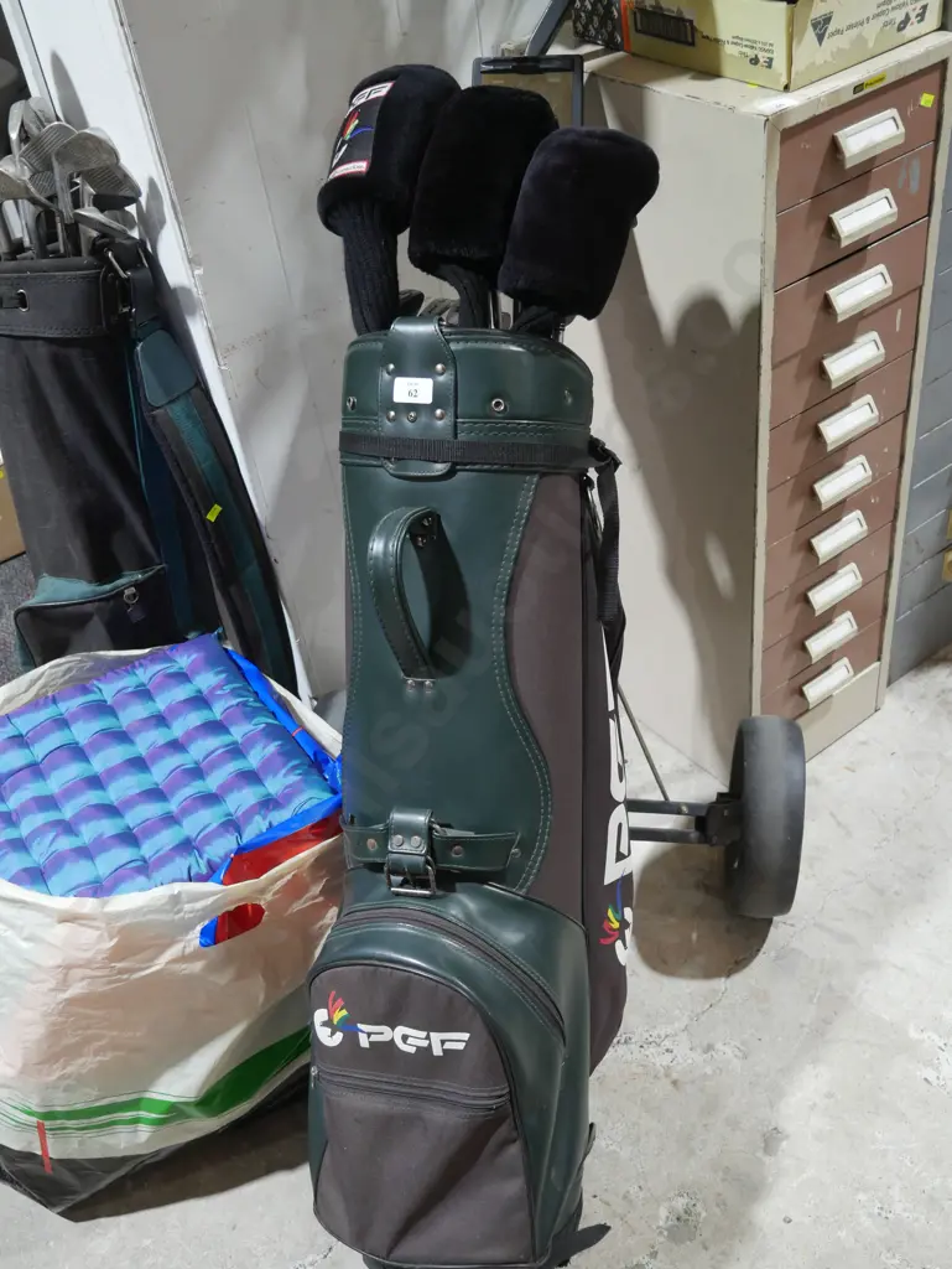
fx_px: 1319
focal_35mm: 36
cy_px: 634
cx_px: 476
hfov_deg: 39.7
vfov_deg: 51.3
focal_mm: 18
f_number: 4
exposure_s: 1/60
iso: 500
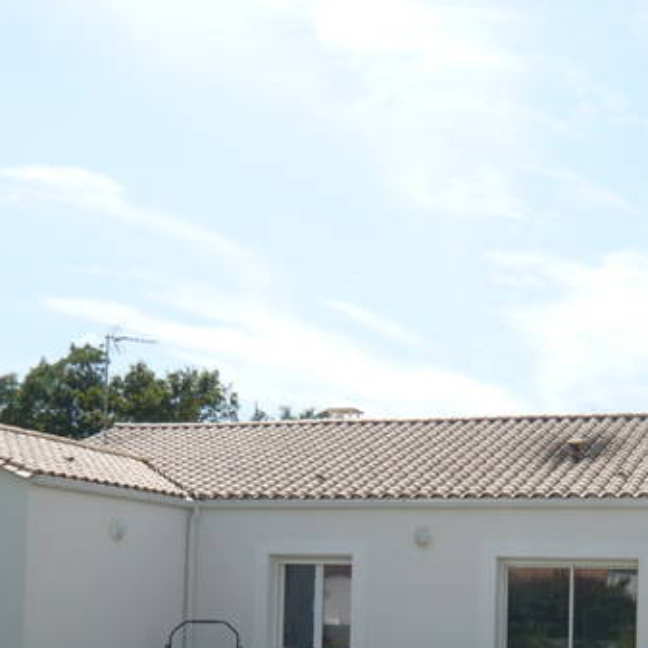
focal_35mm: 58
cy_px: 563
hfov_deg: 29.2
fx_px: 1228
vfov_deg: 28.6
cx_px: 475
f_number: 8
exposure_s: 1/200
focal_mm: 4.6
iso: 100
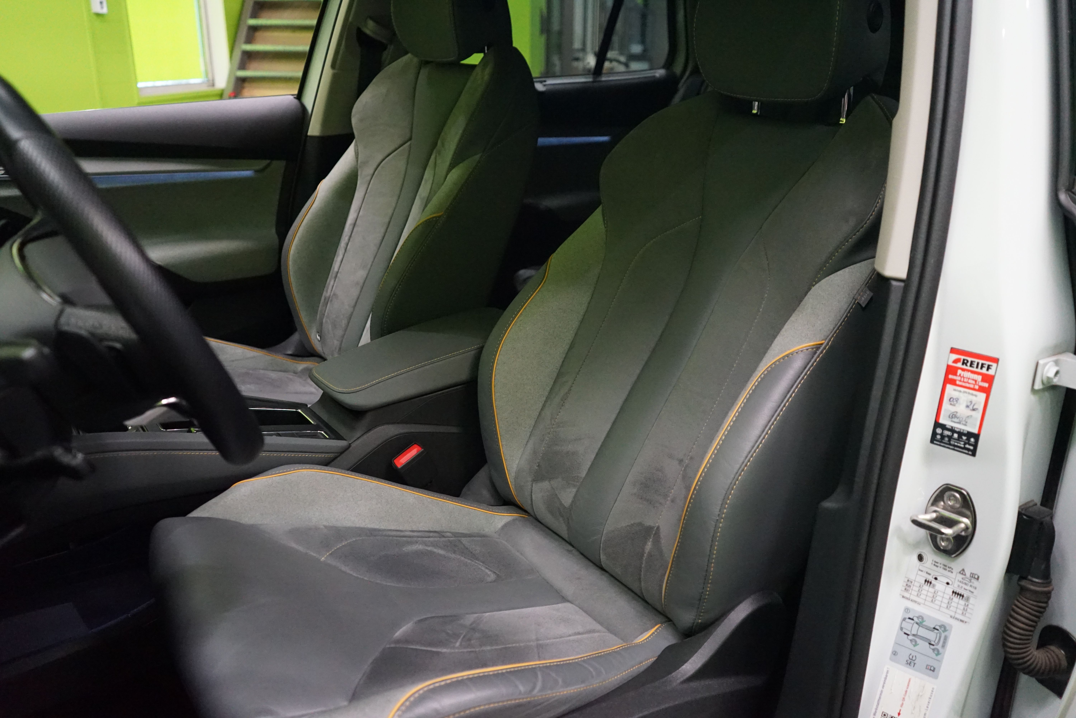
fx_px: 867
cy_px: 359
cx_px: 538
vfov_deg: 45.0
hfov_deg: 63.7
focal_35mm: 29
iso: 6400
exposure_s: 1/125
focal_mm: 29
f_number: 3.5
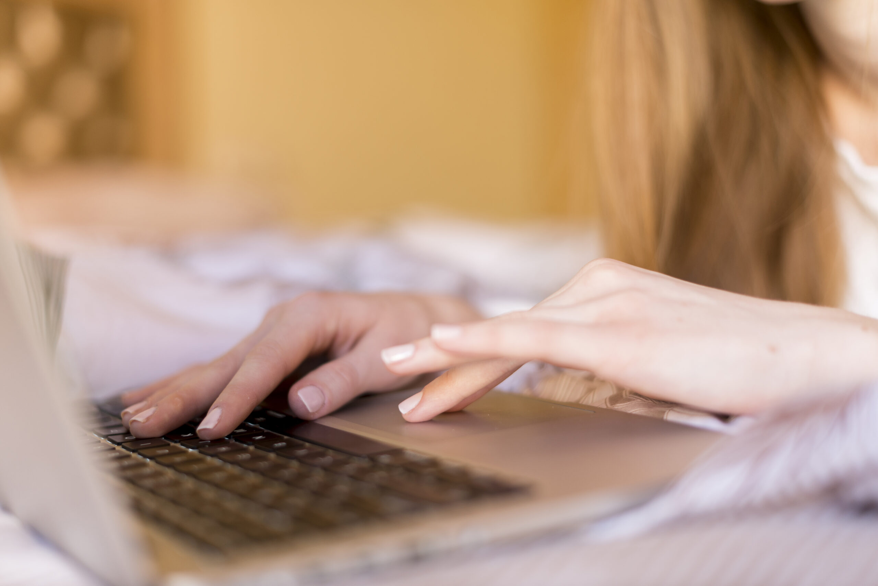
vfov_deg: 27.0
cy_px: 293
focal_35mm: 50
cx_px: 439
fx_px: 1220
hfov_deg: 39.6
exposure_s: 1/100
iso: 320
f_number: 2
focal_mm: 50
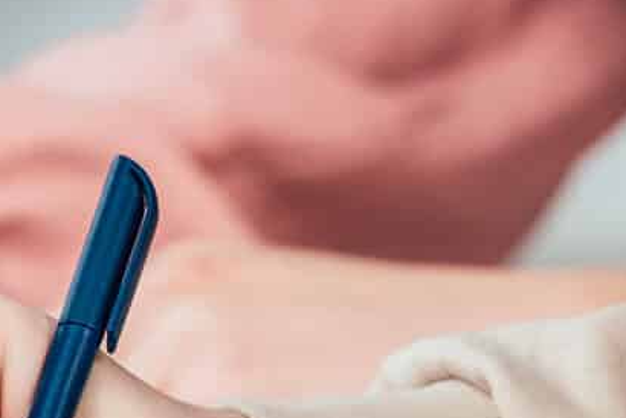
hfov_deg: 2.6
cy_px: 294
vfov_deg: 1.7
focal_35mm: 789
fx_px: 13729
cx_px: -72
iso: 125
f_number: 4.5
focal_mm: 180
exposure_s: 1/160
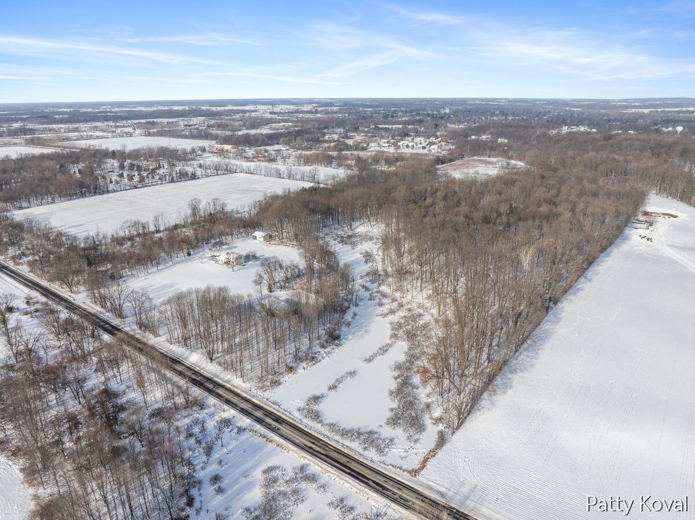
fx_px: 482
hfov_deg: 71.6
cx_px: 348
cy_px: 260
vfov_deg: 56.8
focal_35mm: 24
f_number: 8
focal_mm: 12.29
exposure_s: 1/400
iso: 100
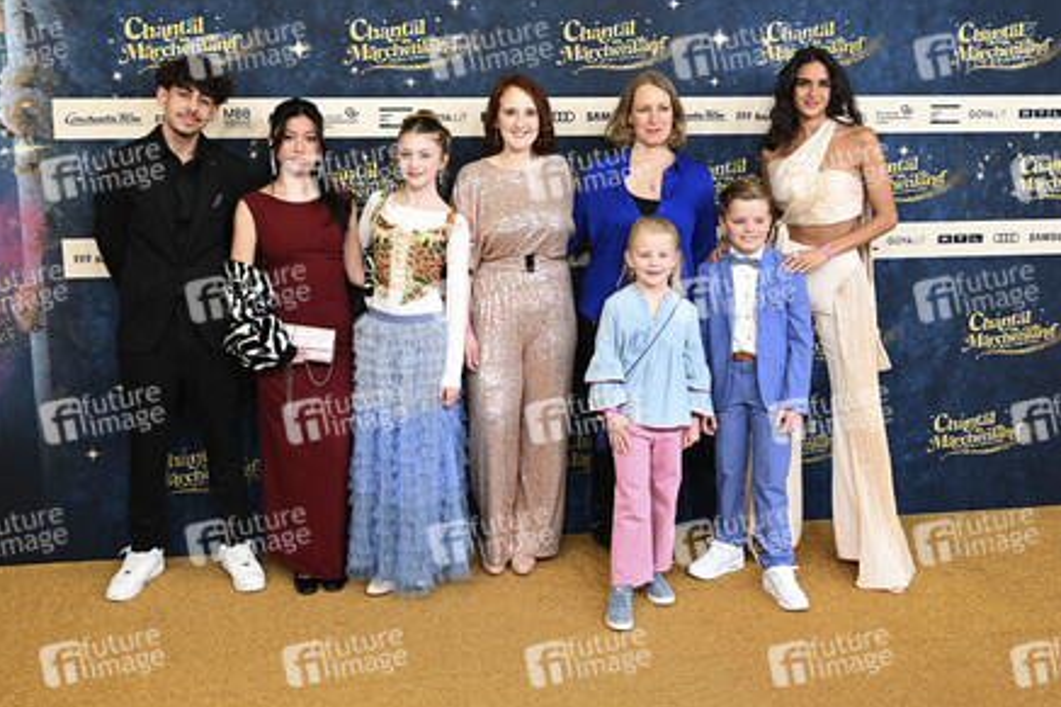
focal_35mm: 33
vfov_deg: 40.5
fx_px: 958
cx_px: 523
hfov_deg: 58.0
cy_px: 355
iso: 400
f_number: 2.8
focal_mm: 31.5
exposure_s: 1/160
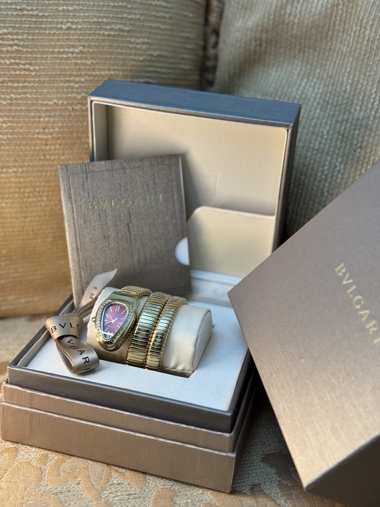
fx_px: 703
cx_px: 190
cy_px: 254
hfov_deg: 30.3
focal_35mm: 48
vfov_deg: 39.7
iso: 125
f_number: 1.78
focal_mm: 6.76
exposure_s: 1/50
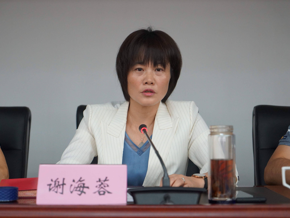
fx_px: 578
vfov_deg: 21.3
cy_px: 108
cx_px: 132
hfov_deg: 28.2
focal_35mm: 69
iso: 2500
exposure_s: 1/160
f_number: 4
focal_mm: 63
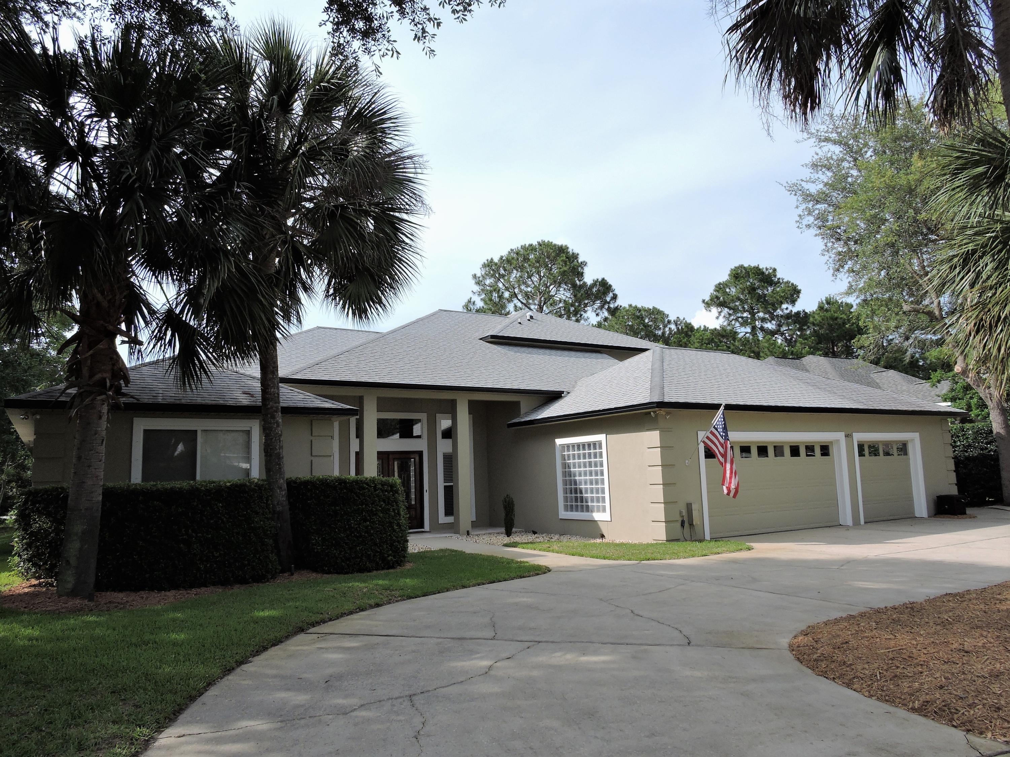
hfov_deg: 71.6
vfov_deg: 56.8
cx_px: 505
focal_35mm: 24
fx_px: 700
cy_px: 378
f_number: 3.3
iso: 100
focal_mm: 4.3
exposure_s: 1/800
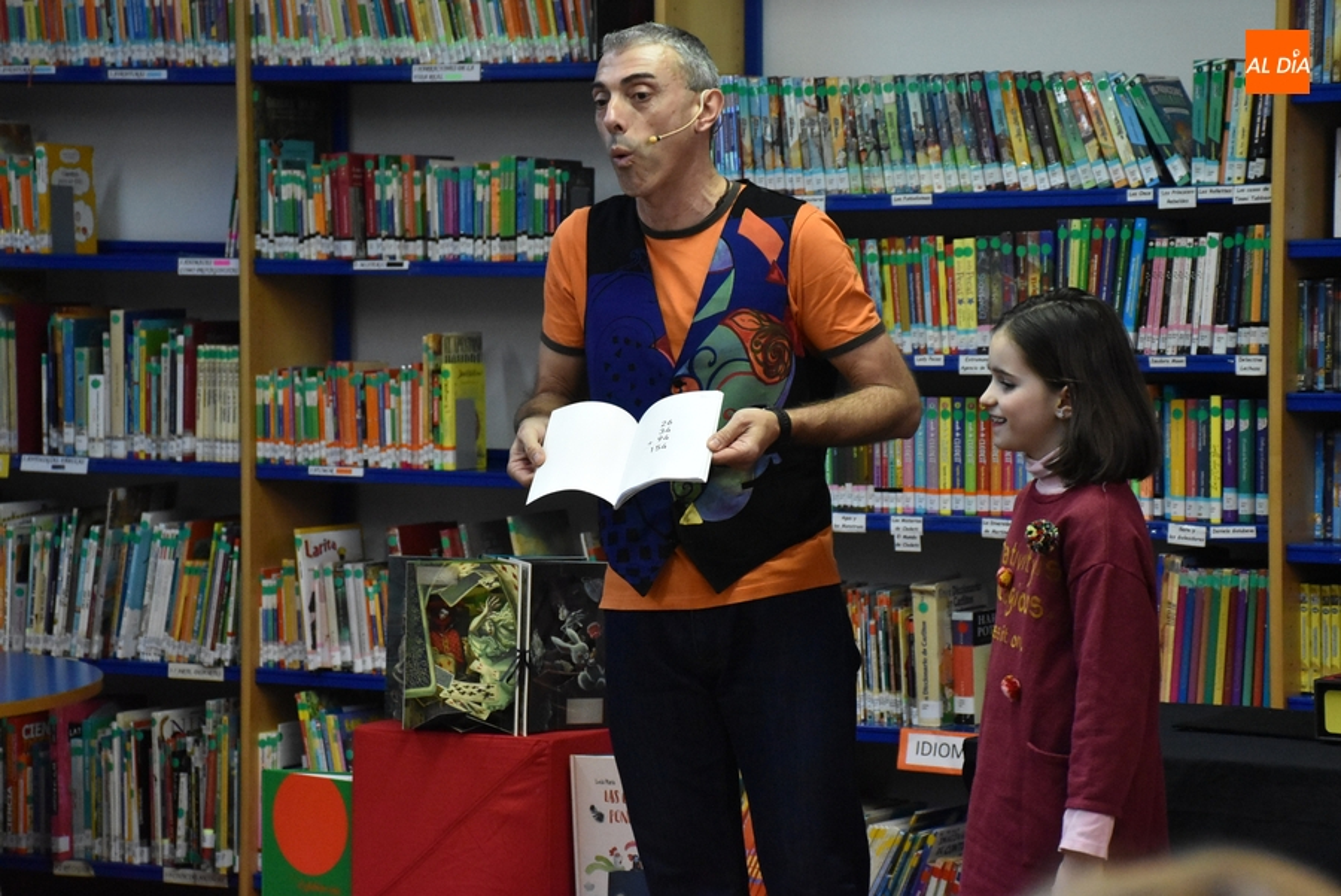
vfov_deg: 13.1
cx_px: 670
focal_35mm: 105
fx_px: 3913
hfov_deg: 19.4
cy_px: 448
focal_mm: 70
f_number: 5
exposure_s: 1/250
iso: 4500
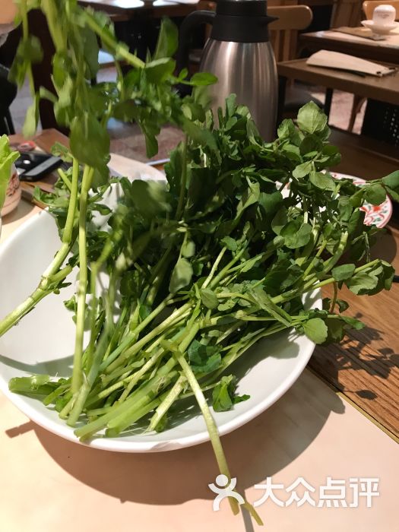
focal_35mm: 28
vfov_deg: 63.4
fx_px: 430
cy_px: 266
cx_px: 200
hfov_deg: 49.7
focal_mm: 3.99
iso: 40
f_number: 1.8
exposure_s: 1/20
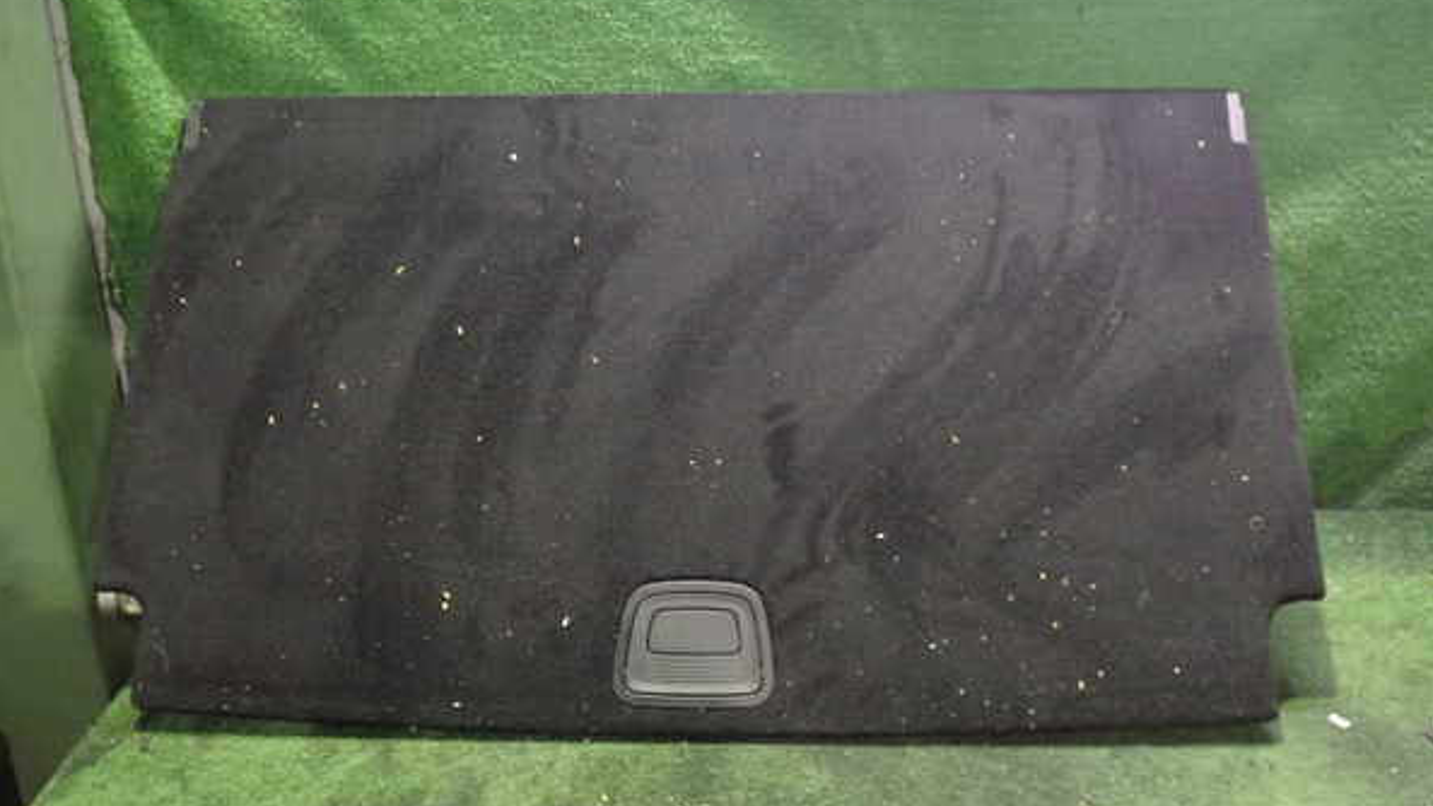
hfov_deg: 59.5
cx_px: 719
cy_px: 333
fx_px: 1254
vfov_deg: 35.5
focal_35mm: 33
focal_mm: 5.4
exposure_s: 1/15
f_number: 2.3
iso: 800
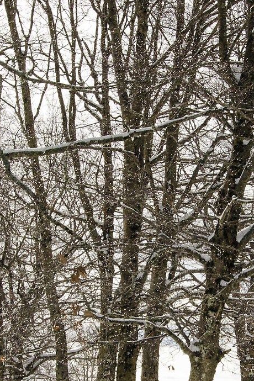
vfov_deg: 11.6
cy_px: 260
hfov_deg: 7.8
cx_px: 144
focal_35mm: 177
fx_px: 1873
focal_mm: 34
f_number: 9
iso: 250
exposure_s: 1/800
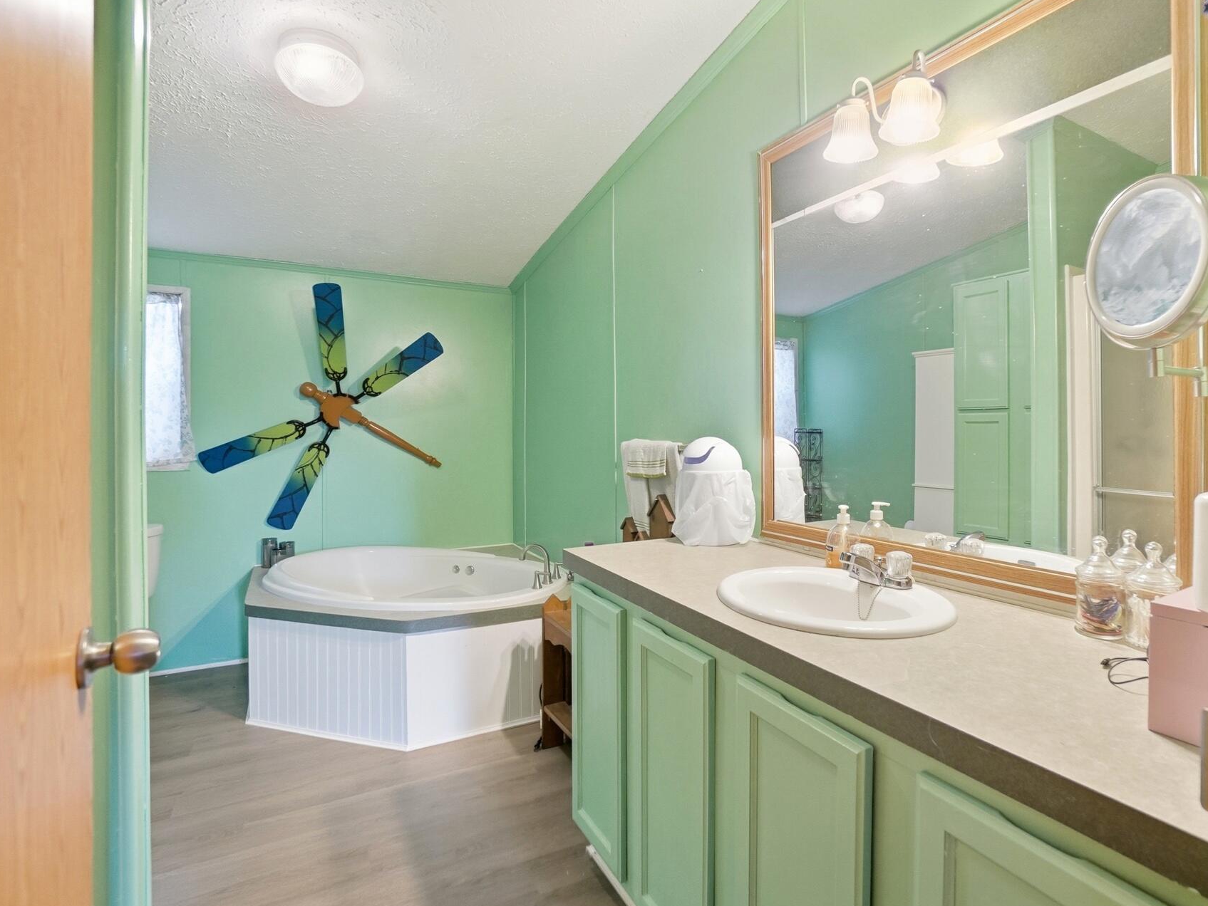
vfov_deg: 74.7
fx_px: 593
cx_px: 682
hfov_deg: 90.5
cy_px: 456
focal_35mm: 17
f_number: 6.3
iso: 125
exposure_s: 1/80
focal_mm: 10
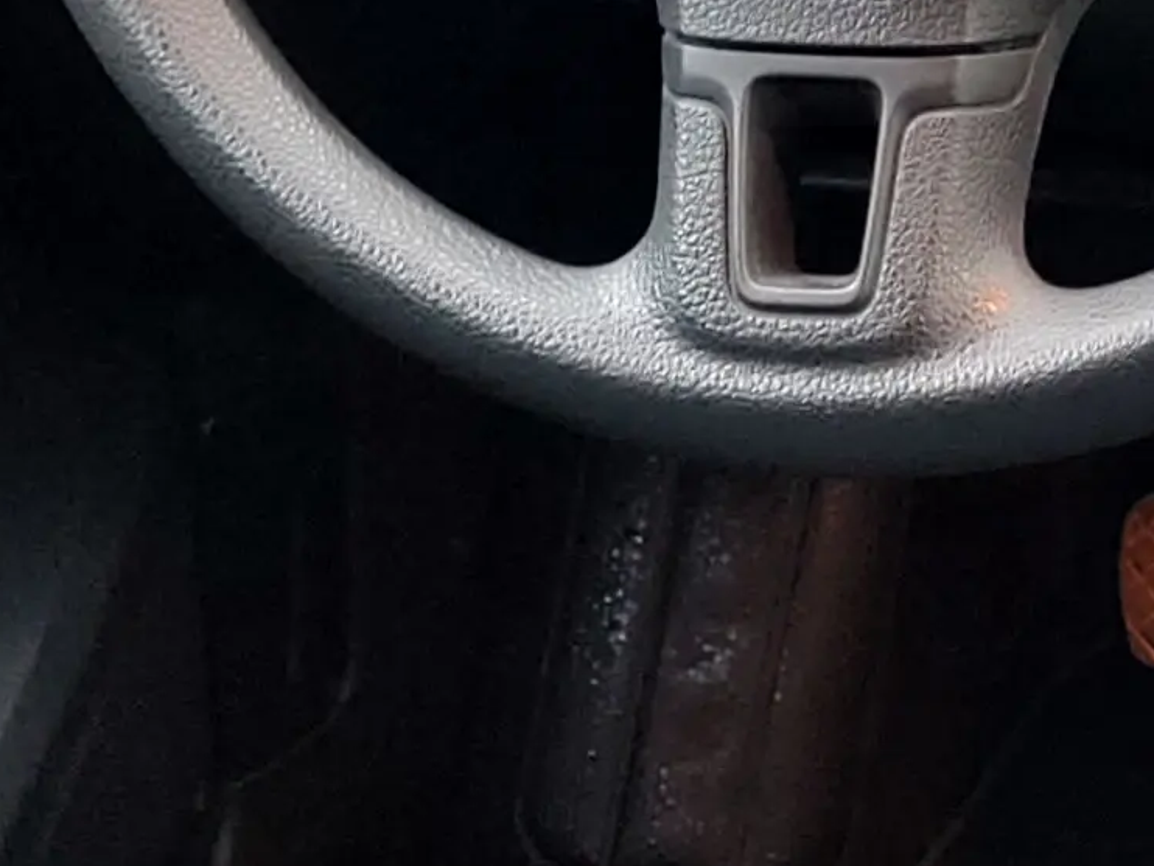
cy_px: 68
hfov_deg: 15.8
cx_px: 1453
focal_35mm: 119
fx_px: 3968
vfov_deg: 12.4
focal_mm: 5.56
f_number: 1.8
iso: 241
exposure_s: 1/50
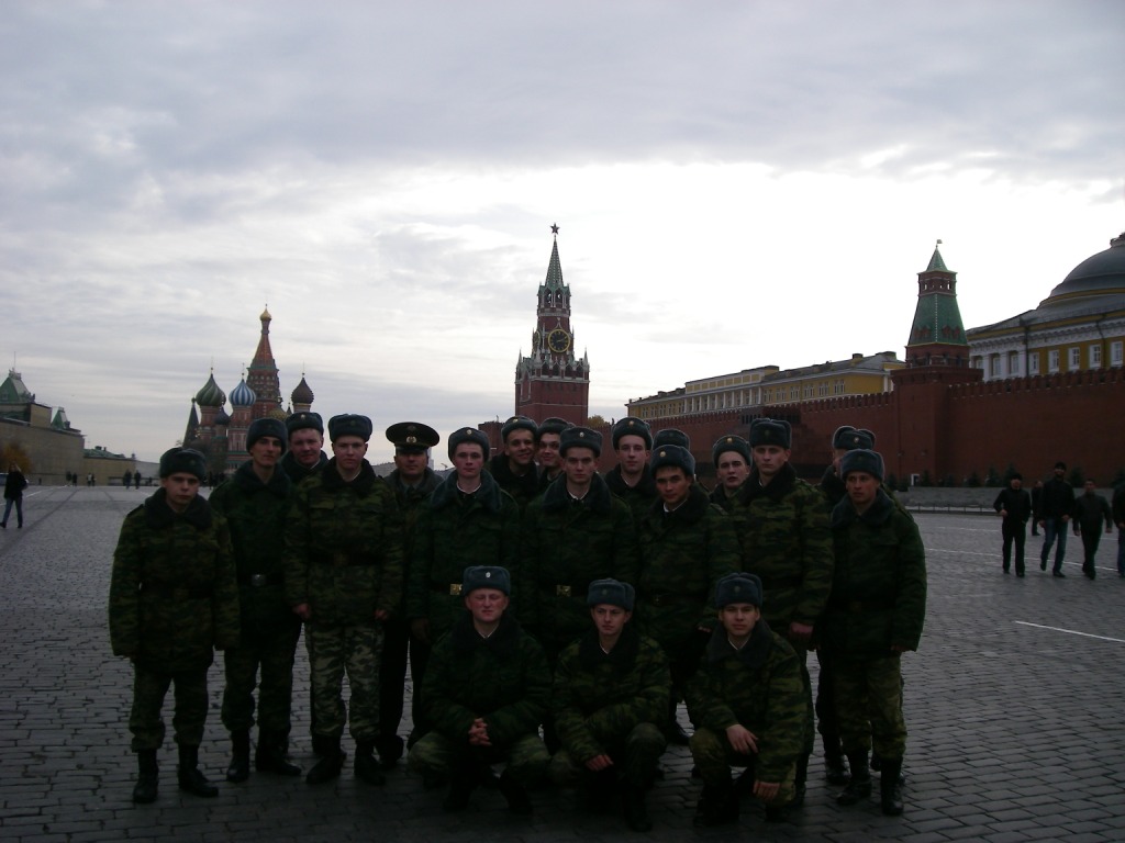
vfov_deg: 37.7
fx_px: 1235
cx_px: 562
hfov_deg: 49.0
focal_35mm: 38
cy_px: 422
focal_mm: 6.2
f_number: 4.3
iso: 64
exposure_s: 1/400
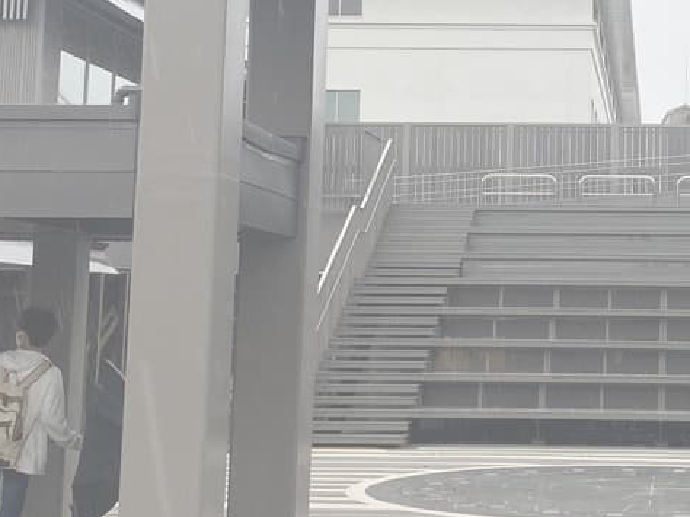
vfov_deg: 18.6
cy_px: 156
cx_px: 598
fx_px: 1574
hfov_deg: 24.1
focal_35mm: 79
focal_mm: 4.25
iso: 32
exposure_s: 1/203
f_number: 1.8
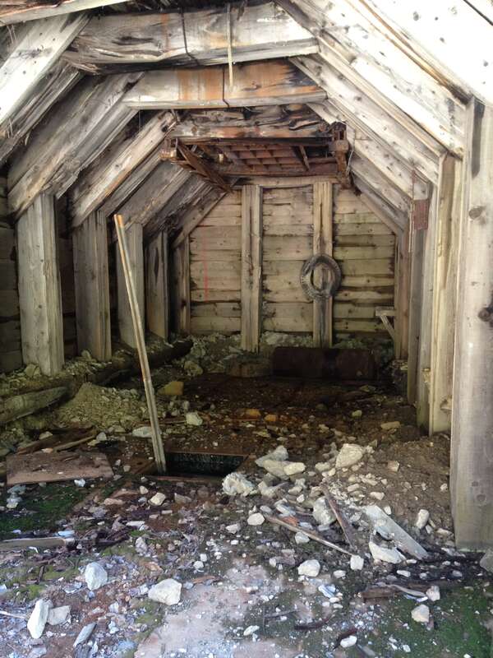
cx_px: 246
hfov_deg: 40.7
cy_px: 329
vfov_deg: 52.6
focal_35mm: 35
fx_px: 665
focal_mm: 4.28
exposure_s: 1/20
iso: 160
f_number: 2.4
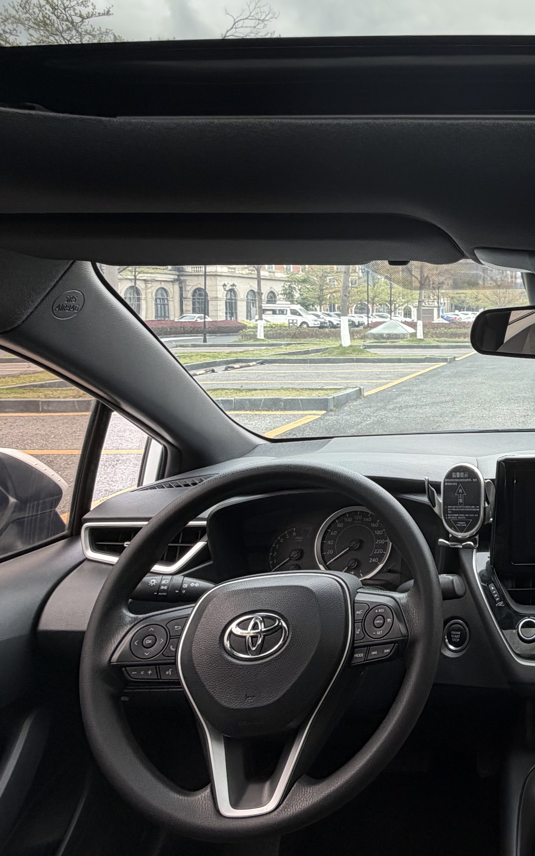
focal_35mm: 29
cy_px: 344
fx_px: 677
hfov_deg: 36.5
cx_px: 589
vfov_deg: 64.1
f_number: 2.2
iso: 40
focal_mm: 2.22
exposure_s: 1/140
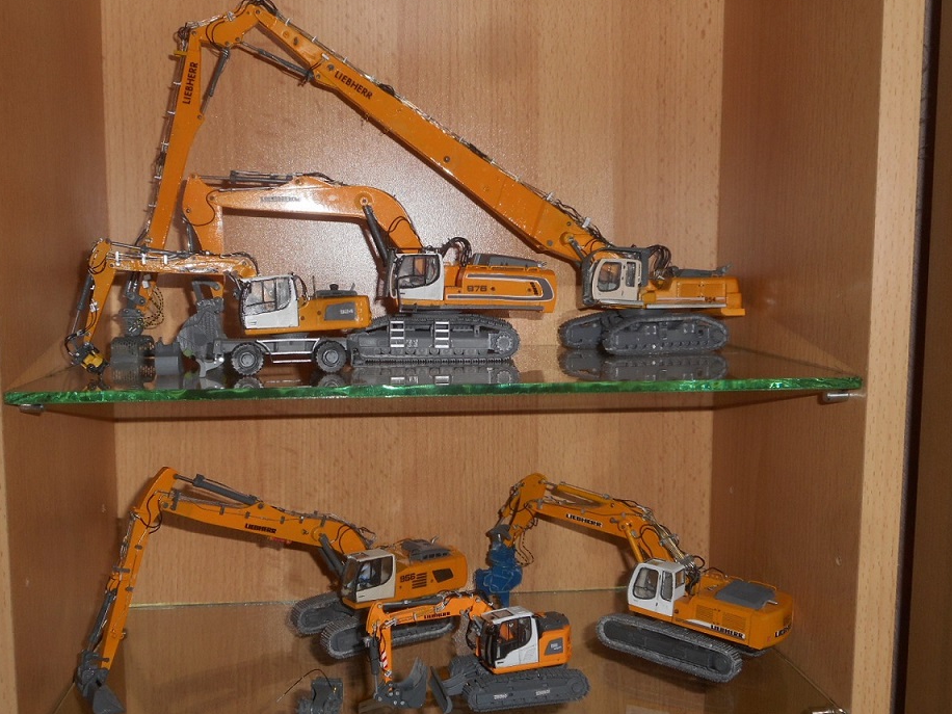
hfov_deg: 48.9
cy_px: 367
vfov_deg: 37.7
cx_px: 443
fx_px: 1045
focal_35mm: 38
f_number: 4.2
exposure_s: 1/30
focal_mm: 6
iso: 80
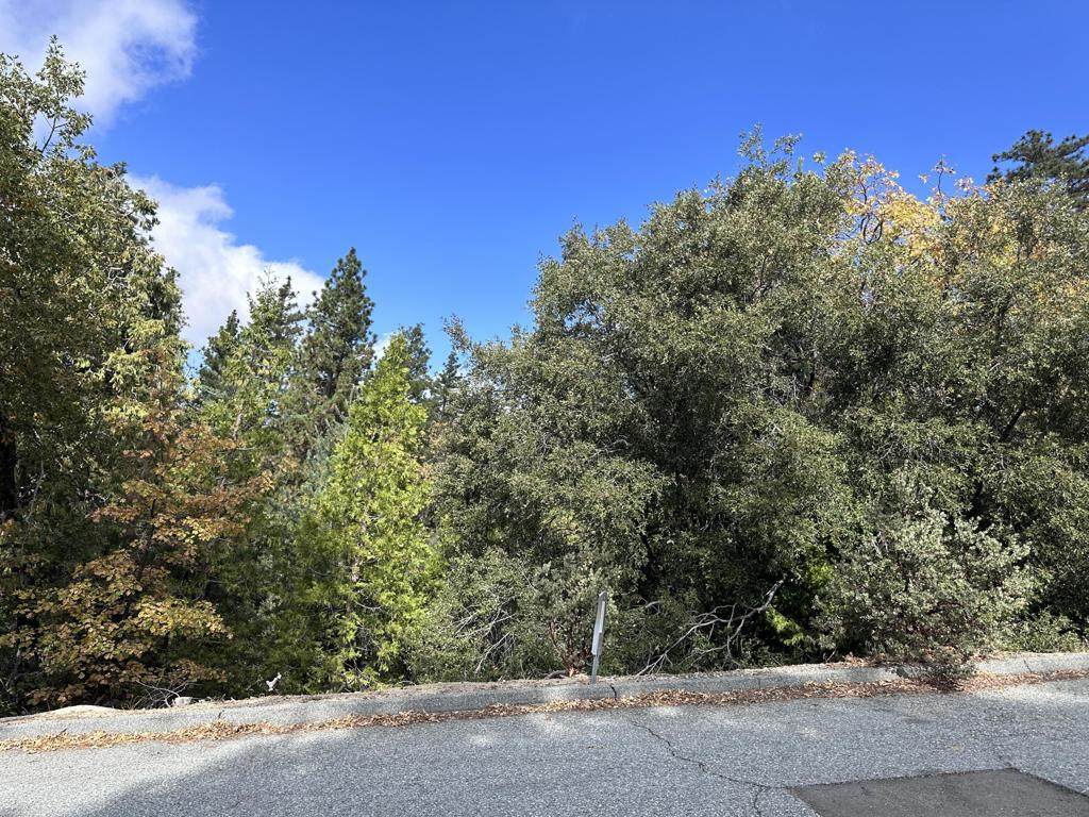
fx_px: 755
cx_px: 544
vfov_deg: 56.8
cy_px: 408
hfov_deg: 71.6
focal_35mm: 24
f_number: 1.78
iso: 80
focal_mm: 6.86
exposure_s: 1/2203
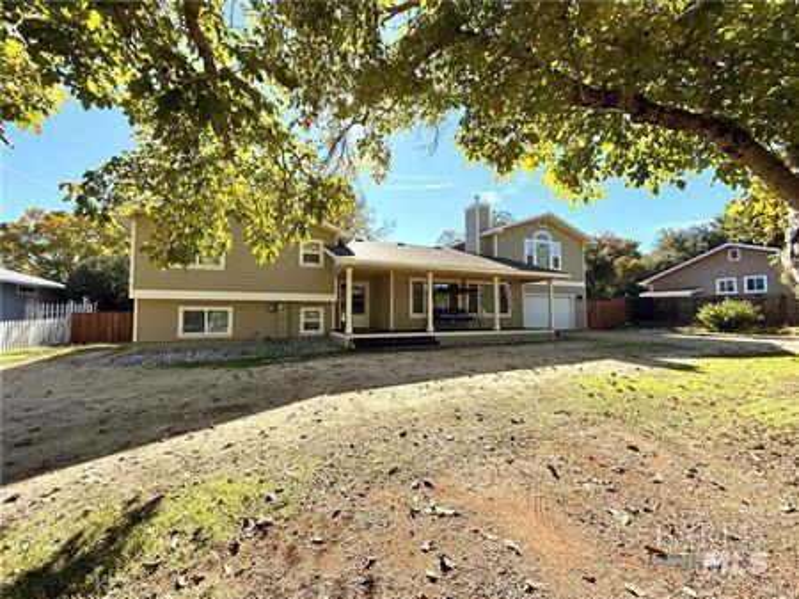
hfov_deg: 102.1
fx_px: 323
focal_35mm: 14
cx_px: 400
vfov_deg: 85.6
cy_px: 300
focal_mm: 2.22
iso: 50
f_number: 2.2
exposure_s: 1/1033
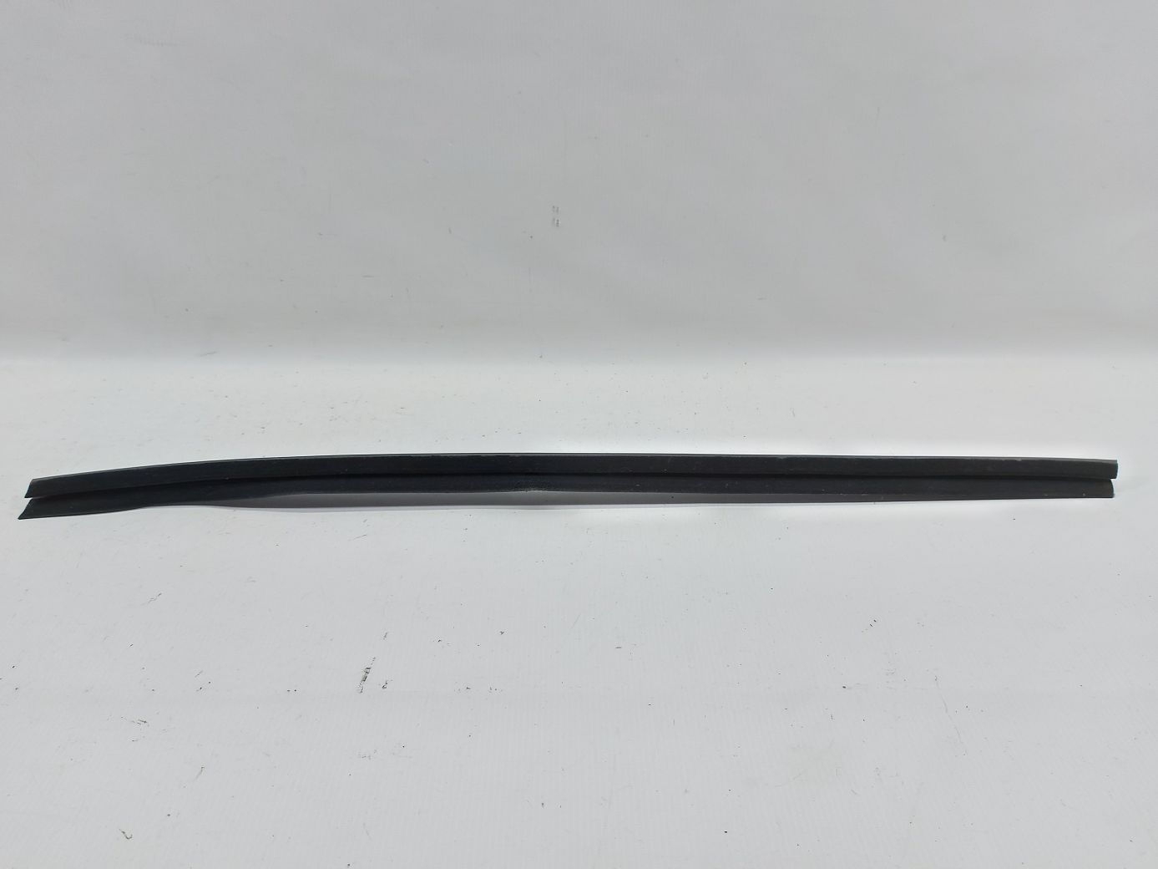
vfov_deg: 56.8
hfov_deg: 71.6
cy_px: 434
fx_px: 803
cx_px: 579
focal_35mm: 24
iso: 80
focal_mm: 5.23
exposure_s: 1/50
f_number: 1.8
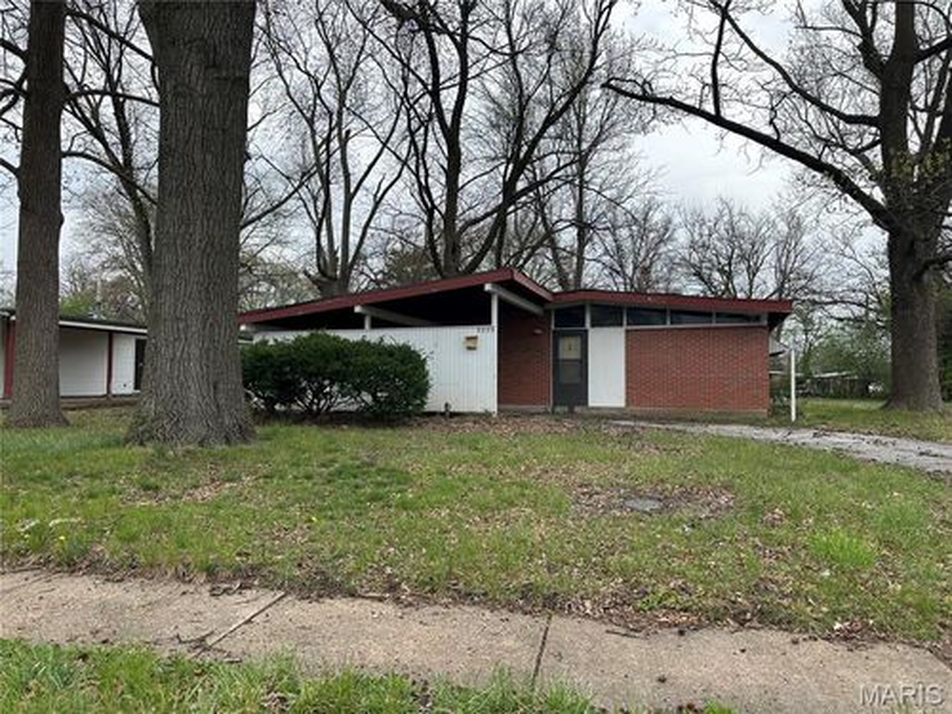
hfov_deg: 71.6
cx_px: 476
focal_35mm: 24
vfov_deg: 56.8
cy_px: 357
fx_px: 660
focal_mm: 6.86
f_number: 1.78
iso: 80
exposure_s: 1/1357
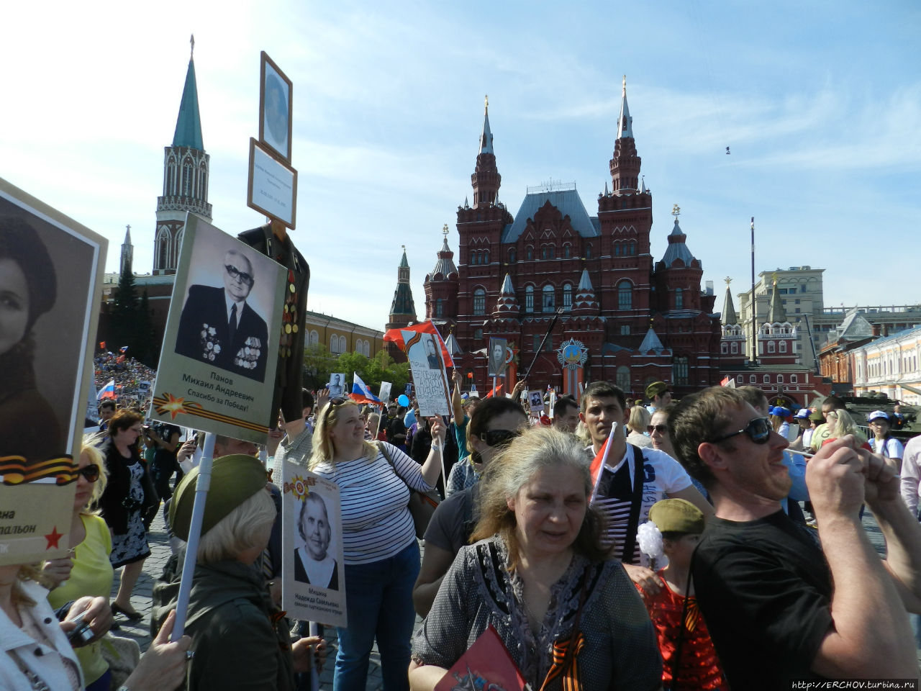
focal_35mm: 23
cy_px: 346
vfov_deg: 58.9
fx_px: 612
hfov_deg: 73.9
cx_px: 460
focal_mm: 4
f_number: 4
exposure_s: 1/800
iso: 160
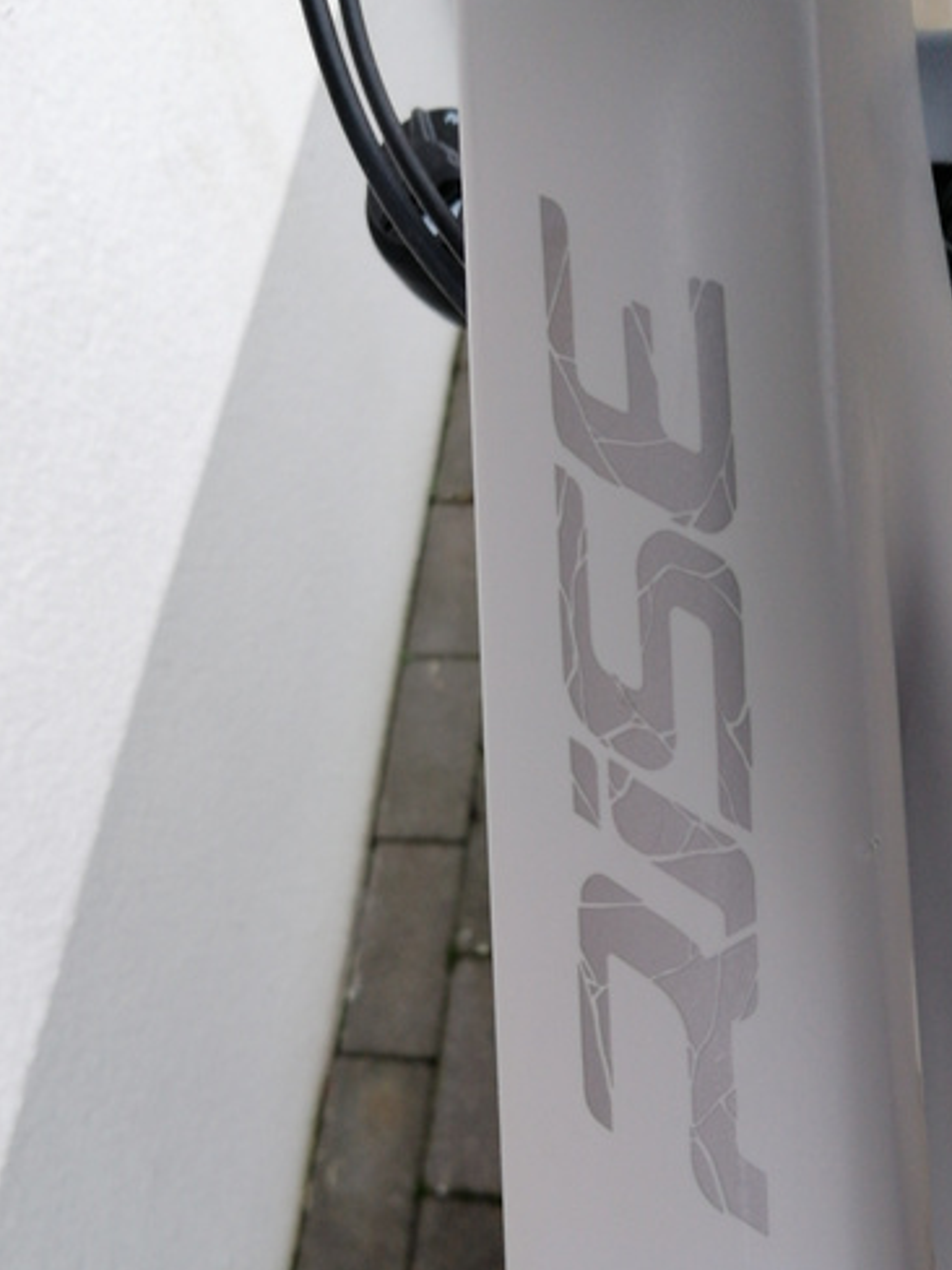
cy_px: 718
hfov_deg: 44.2
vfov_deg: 56.6
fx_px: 1173
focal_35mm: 32
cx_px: 492
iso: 250
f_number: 1.8
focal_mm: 3.95
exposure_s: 1/33.3
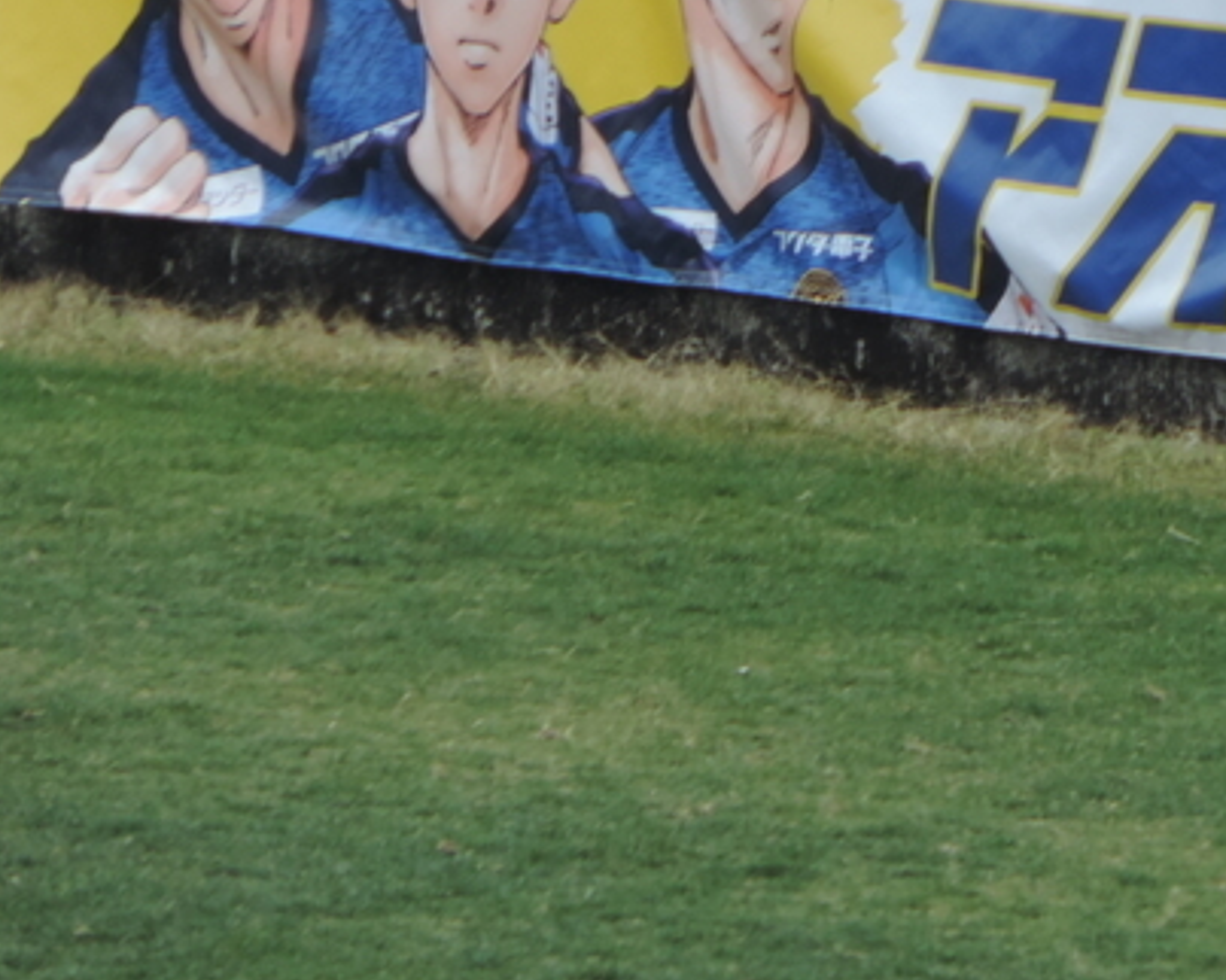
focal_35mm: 1454
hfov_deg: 1.3
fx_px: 52733
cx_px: 958
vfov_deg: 1.1
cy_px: 173
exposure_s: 1/400
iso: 125
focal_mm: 133.7
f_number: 5.1
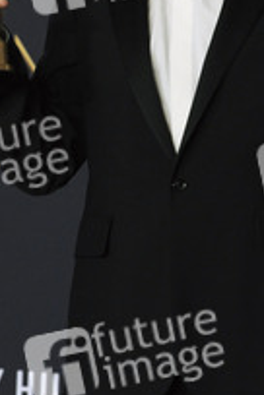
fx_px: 3135
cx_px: 182
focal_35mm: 285
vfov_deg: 7.2
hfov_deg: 4.8
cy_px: 66
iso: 2000
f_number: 5.6
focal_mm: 145
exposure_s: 1/160
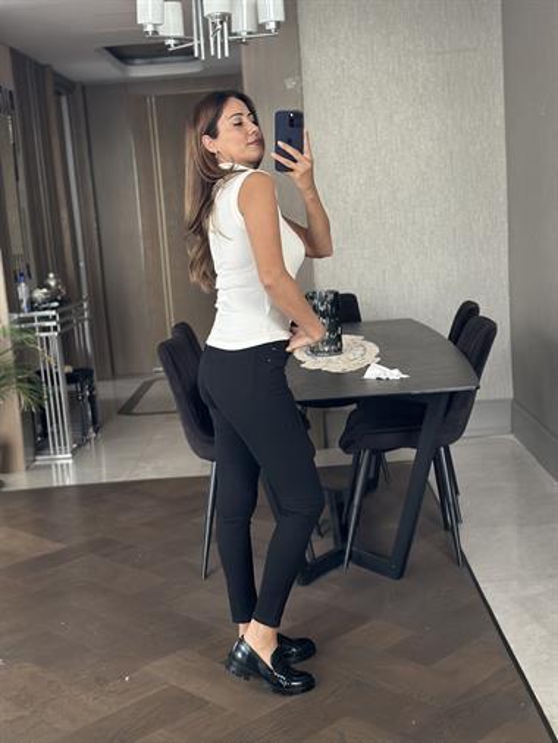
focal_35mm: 48
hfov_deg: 30.3
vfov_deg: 39.6
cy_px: 372
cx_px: 279
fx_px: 1031
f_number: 1.78
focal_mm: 6.86
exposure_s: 1/50
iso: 400
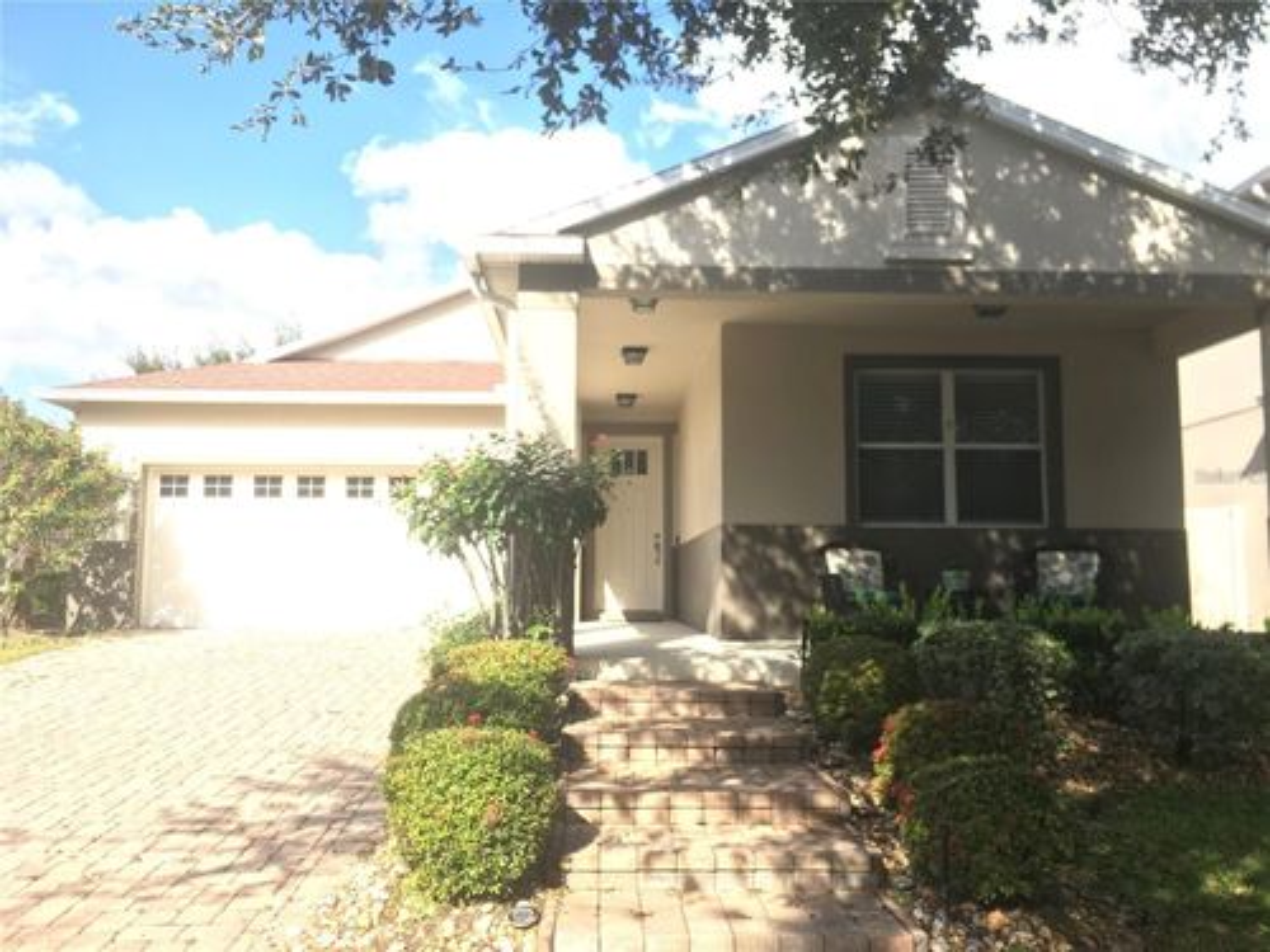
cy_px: 476
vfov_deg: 48.2
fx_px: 1064
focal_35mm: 29
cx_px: 635
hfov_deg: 61.7
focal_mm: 4.15
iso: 25
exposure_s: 1/646
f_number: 2.2
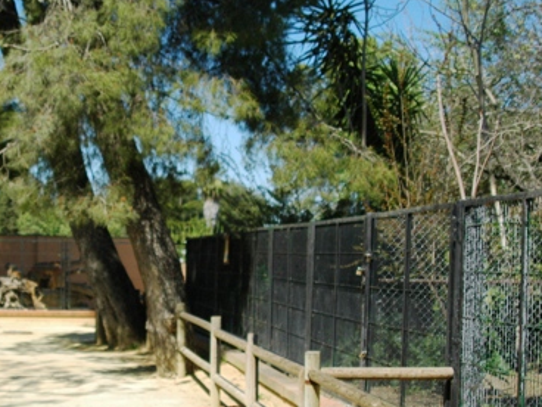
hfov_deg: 29.1
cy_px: 274
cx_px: 163
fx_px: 1033
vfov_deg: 22.2
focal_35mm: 66
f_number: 3.5
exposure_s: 1/3200
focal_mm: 28
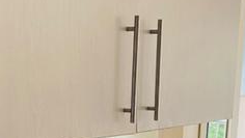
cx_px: 114
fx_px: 624
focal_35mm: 96
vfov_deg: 11.7
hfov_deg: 22.2
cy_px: 248
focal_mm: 4.25
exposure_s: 1/96
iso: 125
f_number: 1.8
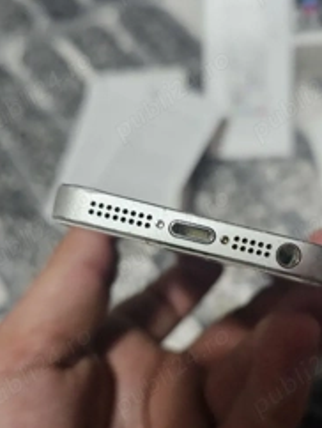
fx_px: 470
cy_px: 255
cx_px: 207
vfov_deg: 48.7
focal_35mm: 38
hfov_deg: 37.5
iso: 640
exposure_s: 1/50.3
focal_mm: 6.3
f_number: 1.7
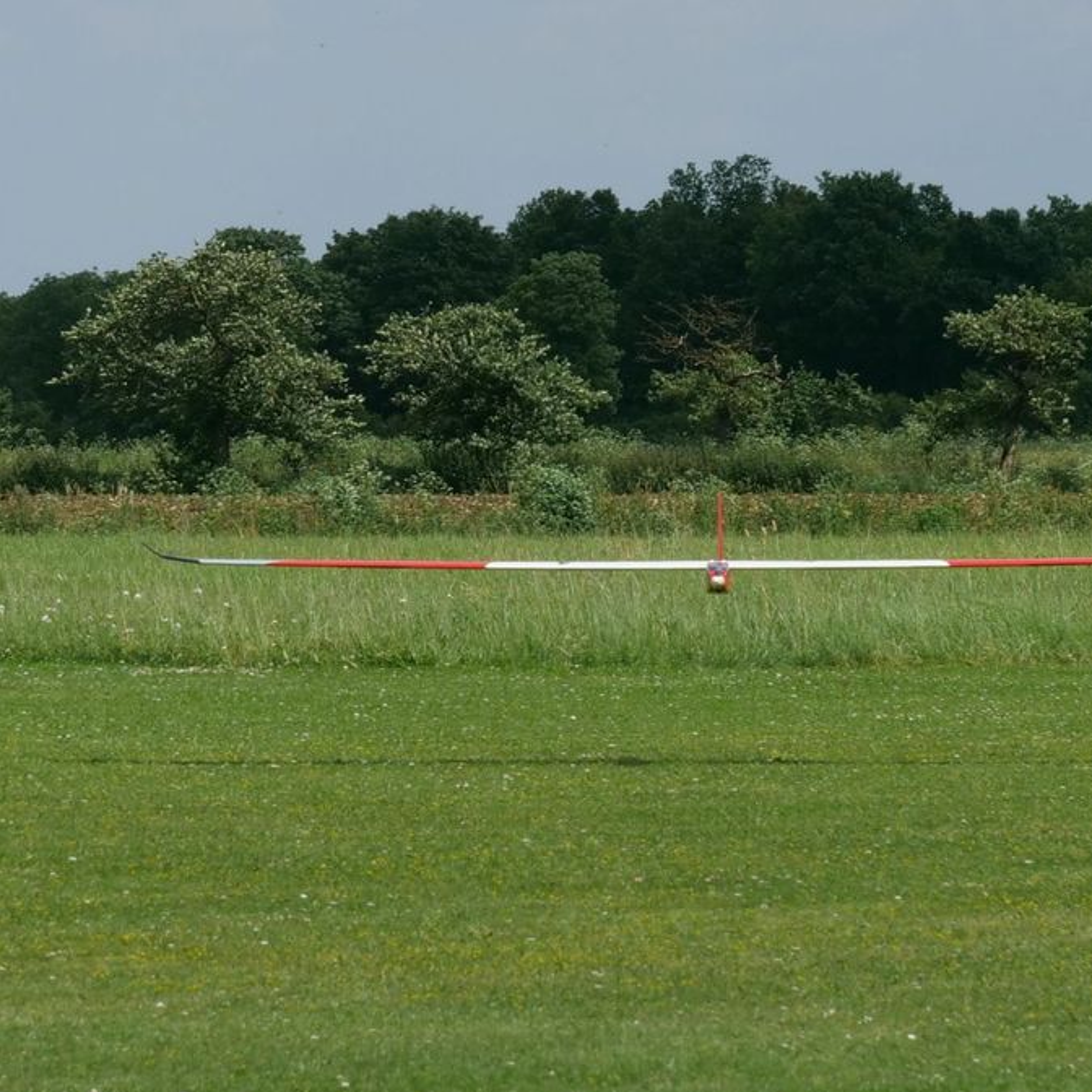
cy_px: 547
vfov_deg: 12.3
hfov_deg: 12.3
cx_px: 704
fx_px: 5068
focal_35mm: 142
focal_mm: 60
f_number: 8
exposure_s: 1/800
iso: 200
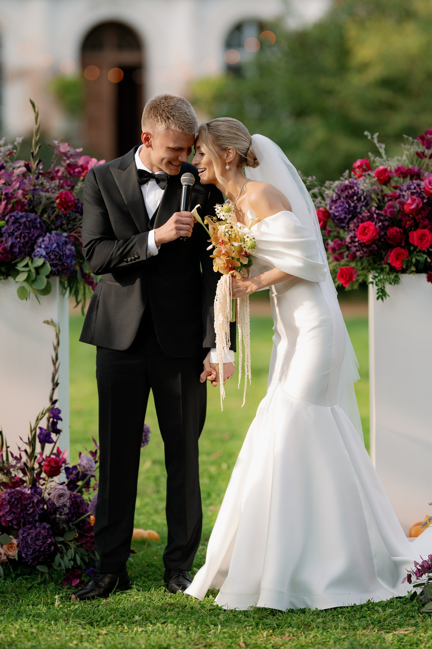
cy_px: 324
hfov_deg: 10.1
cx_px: 216
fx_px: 2433
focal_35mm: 135
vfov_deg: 15.2
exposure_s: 1/1250
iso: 100
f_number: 1.8
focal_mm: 135
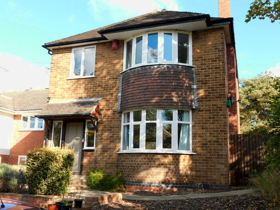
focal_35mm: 36
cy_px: 105
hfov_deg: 51.4
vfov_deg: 39.7
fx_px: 291
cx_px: 140
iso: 125
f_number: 3.5
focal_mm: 6.3
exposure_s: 1/320
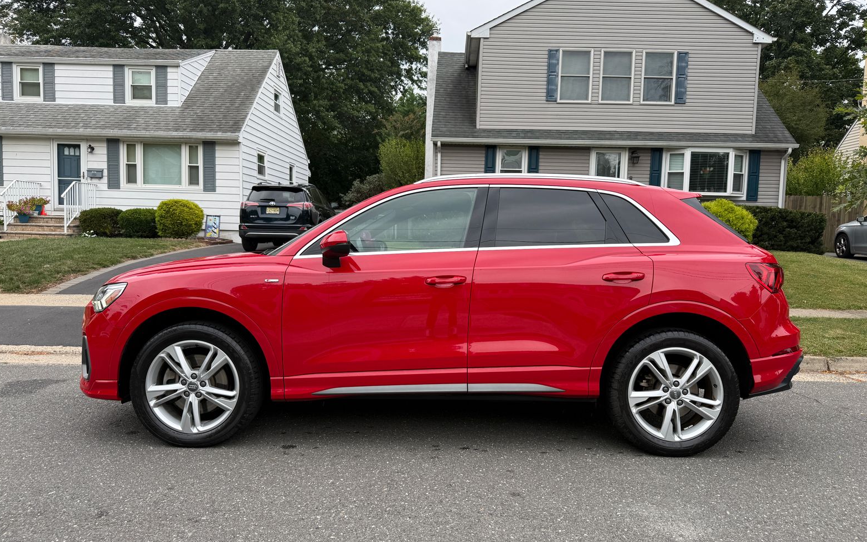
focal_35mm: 26
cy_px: 276
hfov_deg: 70.4
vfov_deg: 47.6
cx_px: 436
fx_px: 614
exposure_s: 1/348
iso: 80
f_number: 1.78
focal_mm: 6.76
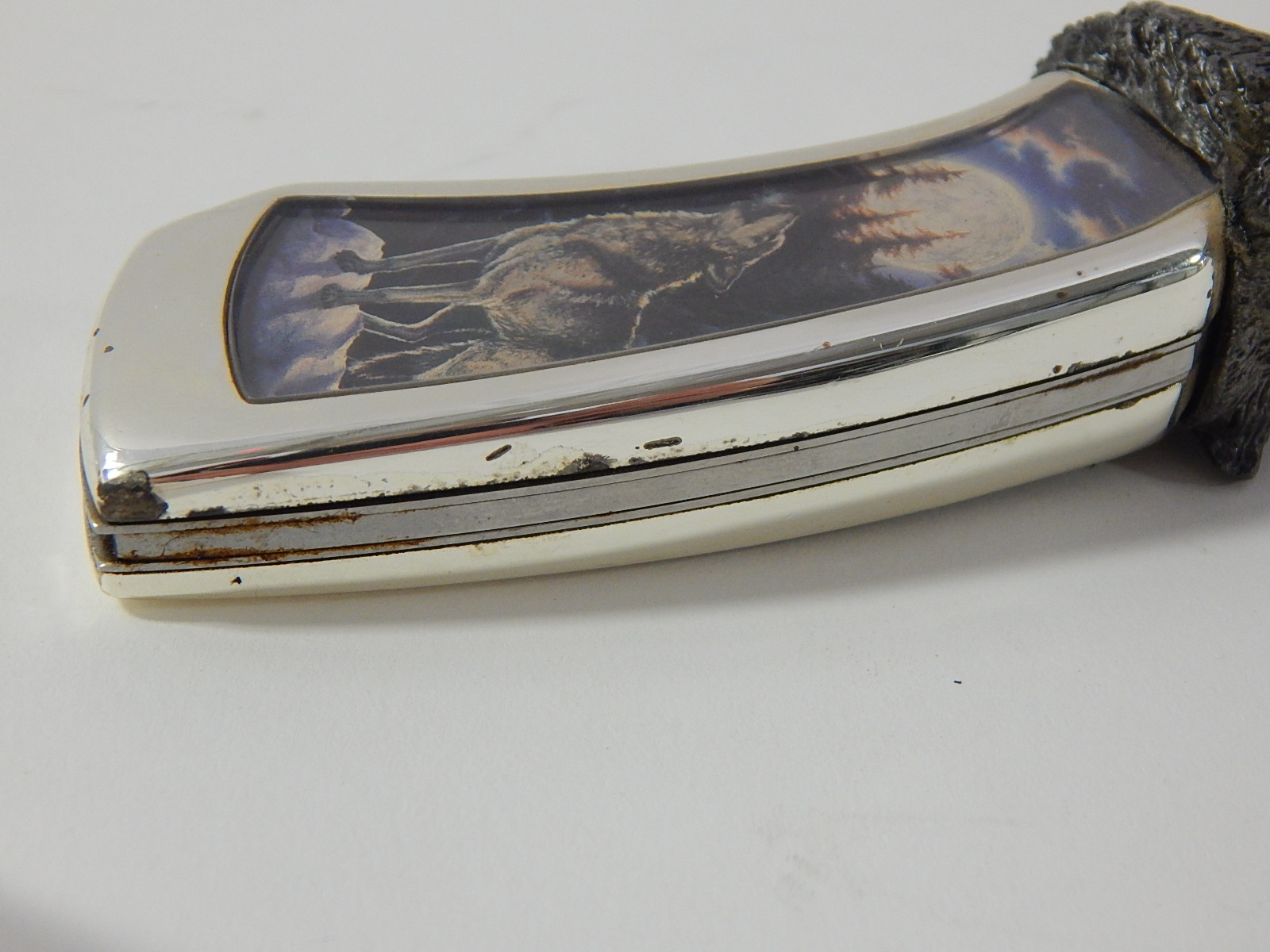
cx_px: 635
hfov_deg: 35.5
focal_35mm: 54
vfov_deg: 27.0
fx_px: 1981
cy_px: 476
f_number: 3.8
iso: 400
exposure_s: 1/50
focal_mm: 9.7
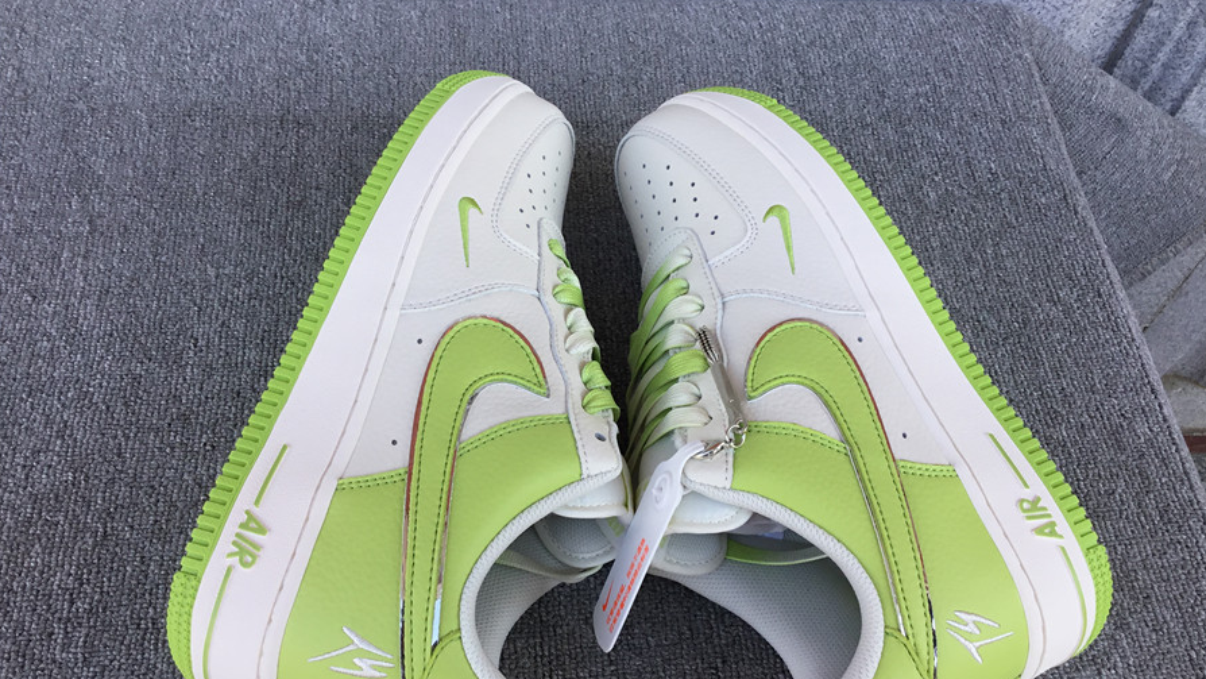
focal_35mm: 34
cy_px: 377
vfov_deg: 34.6
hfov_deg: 58.0
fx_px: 1087
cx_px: 603
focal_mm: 3.3
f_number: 2.4
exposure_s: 1/229
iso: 25
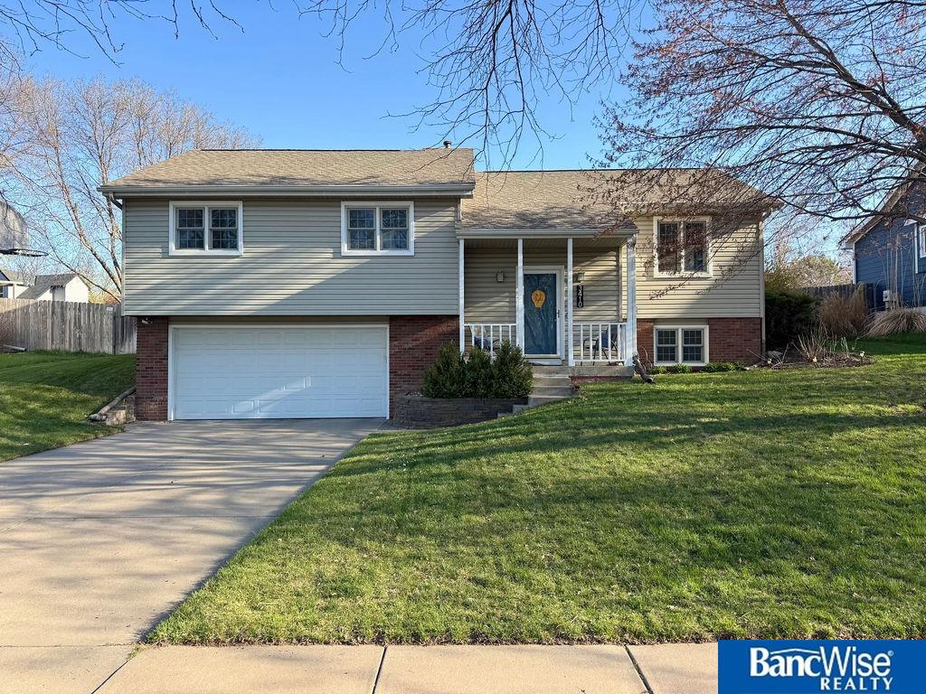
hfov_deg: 71.6
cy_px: 347
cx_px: 463
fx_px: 642
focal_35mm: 24
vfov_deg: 56.8
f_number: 1.78
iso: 80
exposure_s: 1/1131
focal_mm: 6.76
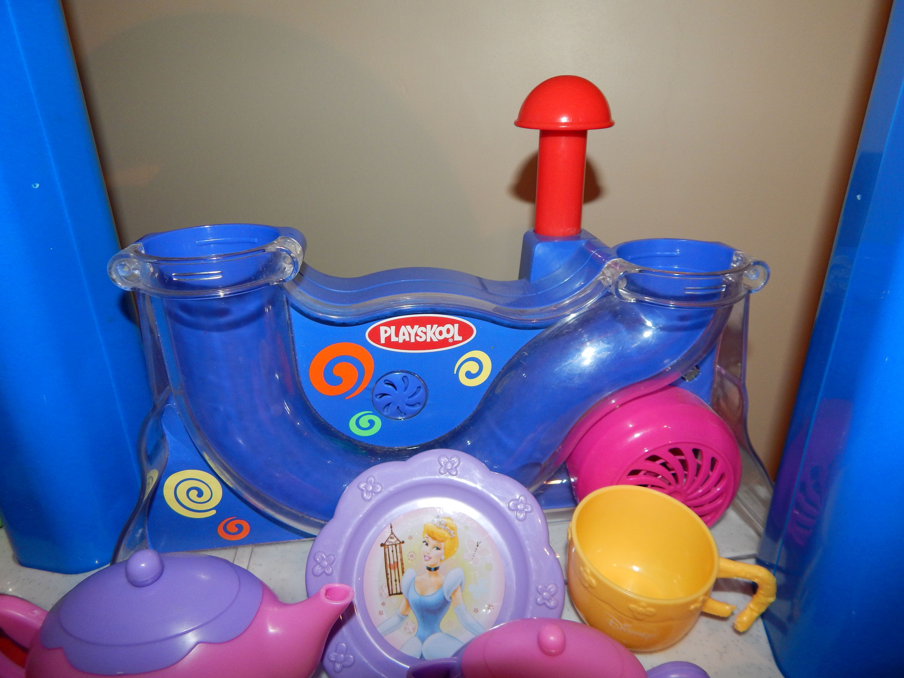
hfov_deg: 73.9
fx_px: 601
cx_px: 452
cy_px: 339
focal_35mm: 23
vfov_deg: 58.9
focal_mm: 4
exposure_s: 1/30
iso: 200
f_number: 3
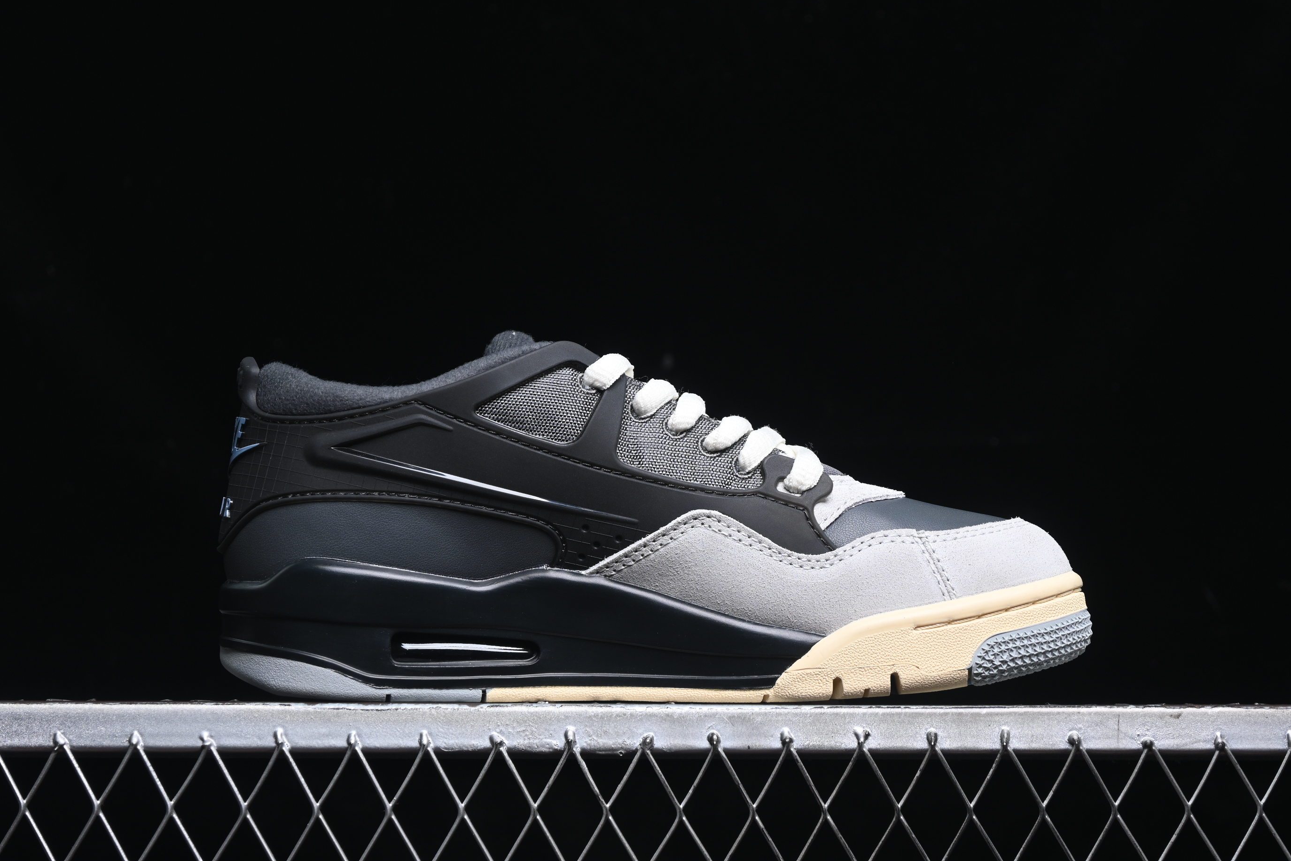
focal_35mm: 76
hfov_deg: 26.6
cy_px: 431
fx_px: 2726
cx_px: 639
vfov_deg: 18.0
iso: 160
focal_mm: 50
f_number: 6.3
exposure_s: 1/60
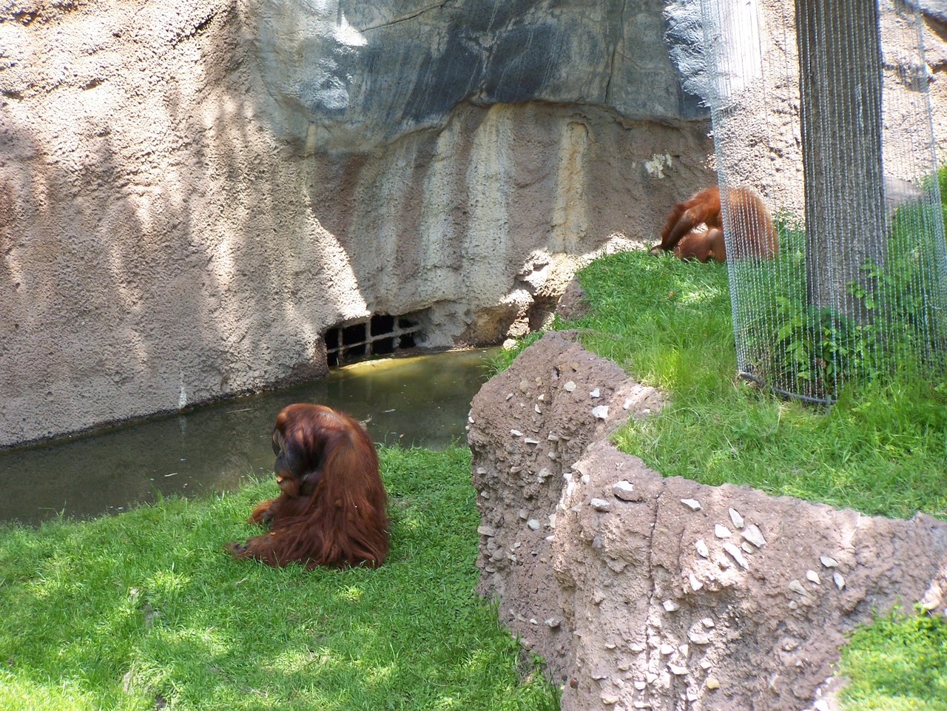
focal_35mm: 128
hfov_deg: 15.4
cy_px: 356
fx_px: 3503
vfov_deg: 11.6
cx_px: 474
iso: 80
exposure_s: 1/200
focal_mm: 21.2
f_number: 3.2
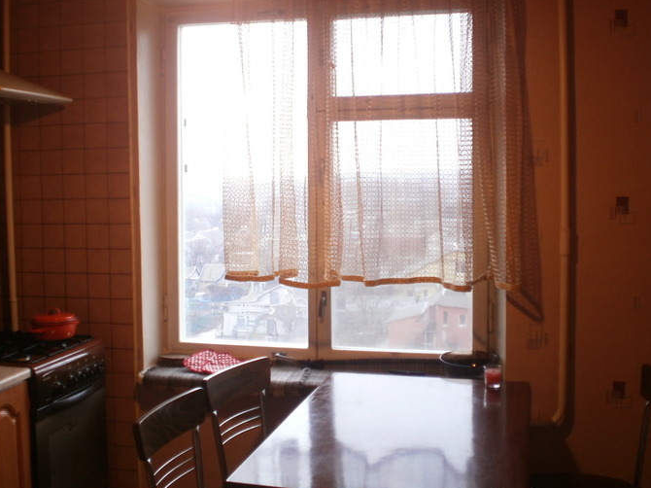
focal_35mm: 43
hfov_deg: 43.8
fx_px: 808
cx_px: 289
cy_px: 227
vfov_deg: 33.6
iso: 100
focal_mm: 6.3
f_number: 3.1
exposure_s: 1/13
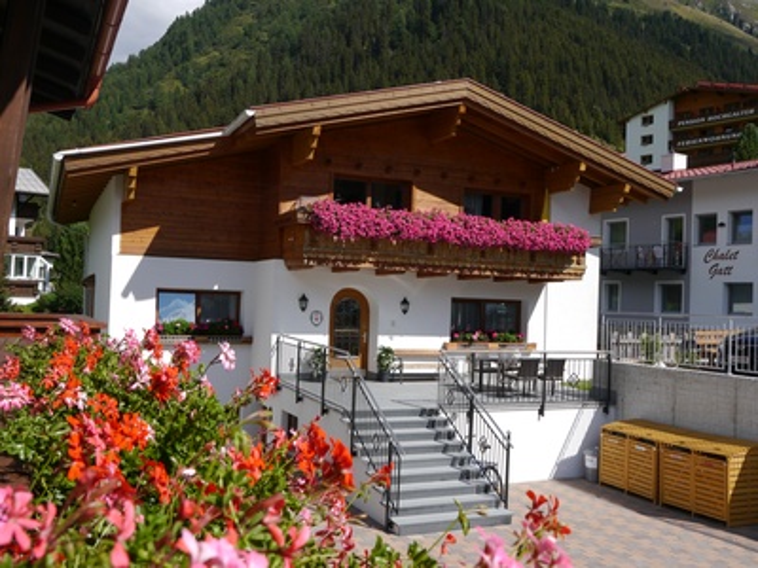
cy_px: 284
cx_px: 379
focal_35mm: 36
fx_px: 788
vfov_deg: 39.7
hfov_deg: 51.4
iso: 160
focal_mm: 18
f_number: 8
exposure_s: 1/400
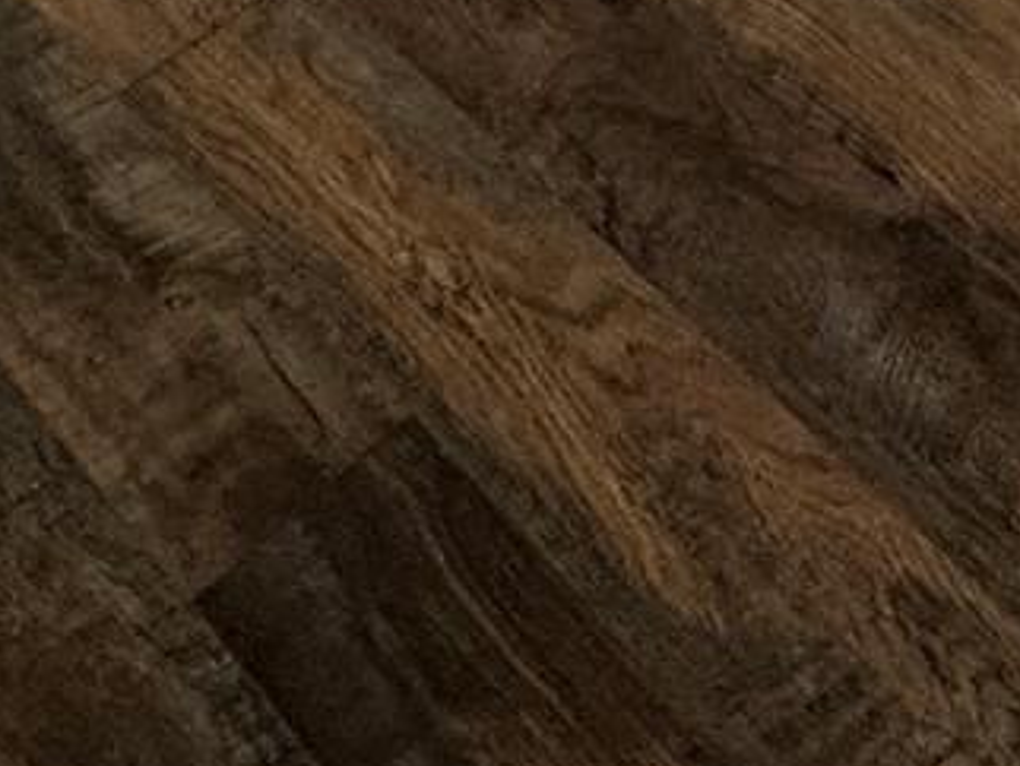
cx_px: 1153
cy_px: -1567
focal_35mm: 89
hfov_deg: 20.8
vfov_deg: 10.8
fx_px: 2624
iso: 160
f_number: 2.2
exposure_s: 1/120
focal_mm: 2.22
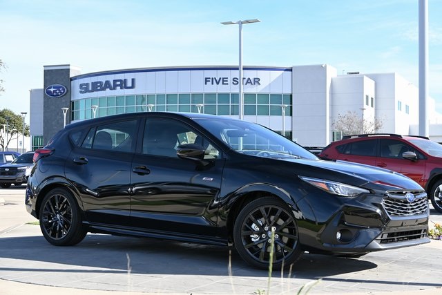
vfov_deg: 23.2
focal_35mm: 58
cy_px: 148
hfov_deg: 34.2
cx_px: 221
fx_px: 718
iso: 110
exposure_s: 1/250
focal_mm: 39
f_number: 5.6
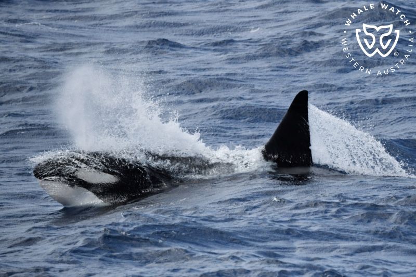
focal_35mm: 480
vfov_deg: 2.9
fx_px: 5545
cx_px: 208
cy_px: 138
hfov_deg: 4.3
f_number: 6.3
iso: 900
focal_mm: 480
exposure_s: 1/8000
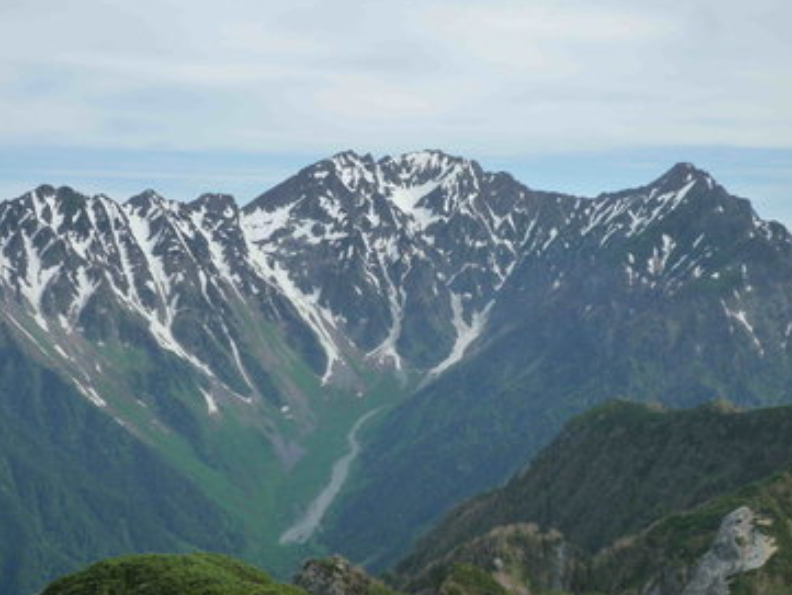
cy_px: 299
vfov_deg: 23.7
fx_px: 1419
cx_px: 366
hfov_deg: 31.2
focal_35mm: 62
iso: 160
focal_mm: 9.9
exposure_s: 1/800
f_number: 5
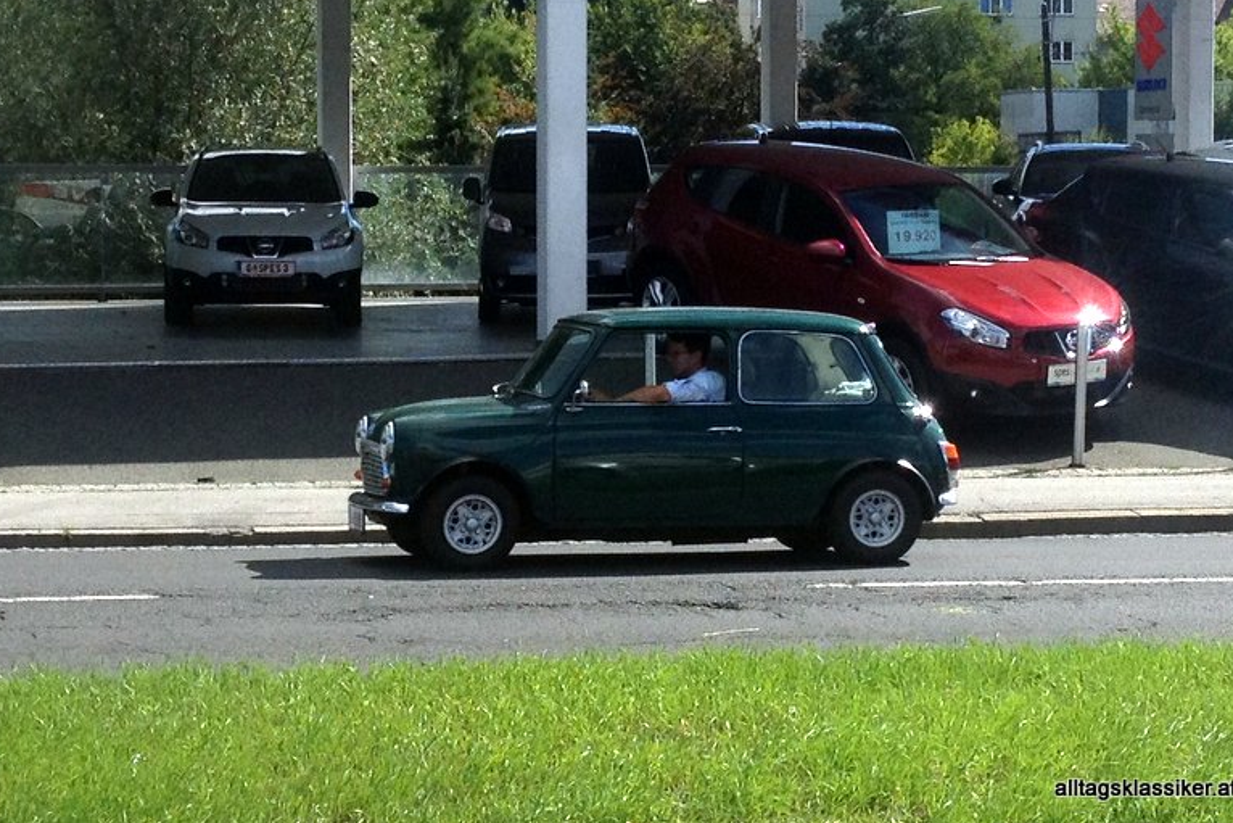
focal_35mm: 38
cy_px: 345
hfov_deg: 50.7
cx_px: 626
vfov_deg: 35.0
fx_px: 1302
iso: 50
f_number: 2.4
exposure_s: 1/1842
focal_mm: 4.28
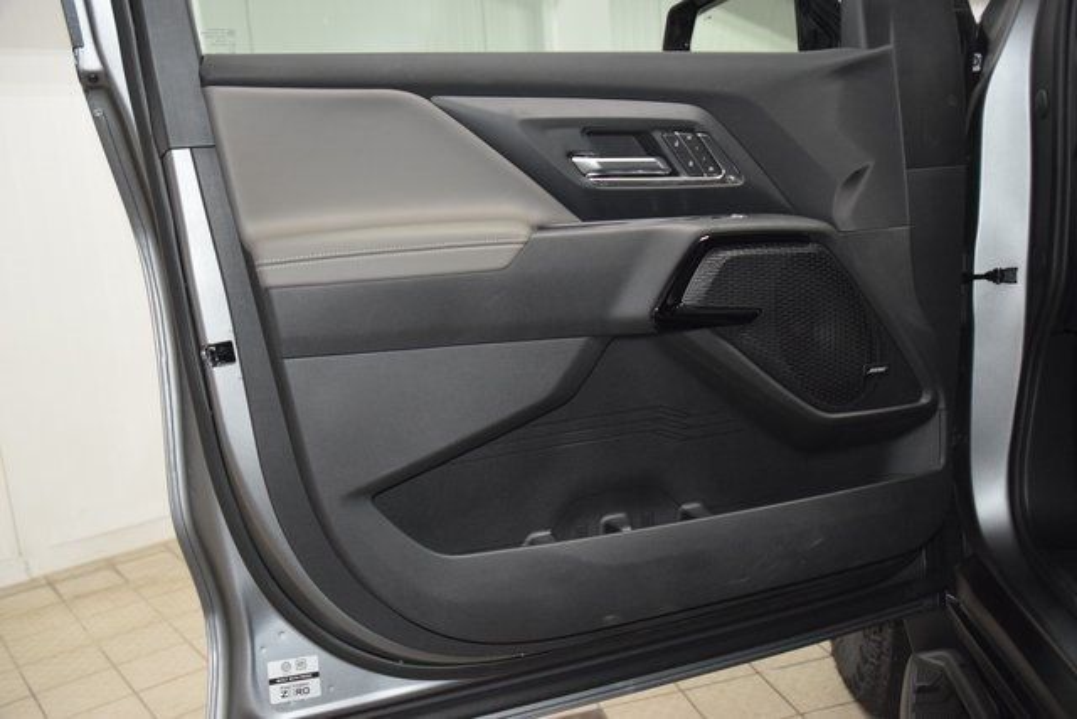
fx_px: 987
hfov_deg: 57.2
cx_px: 538
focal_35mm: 33
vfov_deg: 40.0
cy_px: 360
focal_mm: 22
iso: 2500
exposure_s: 1/125
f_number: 3.5
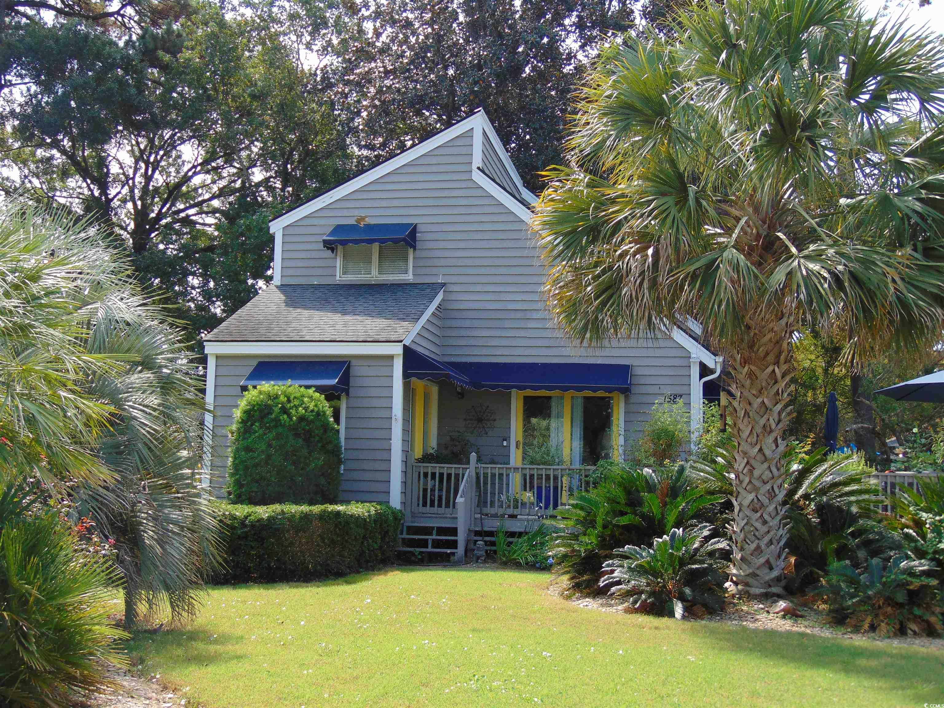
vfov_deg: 34.3
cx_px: 472
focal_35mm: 42
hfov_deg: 44.8
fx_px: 1145
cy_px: 354
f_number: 8.7
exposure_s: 1/320
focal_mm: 7.6
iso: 80
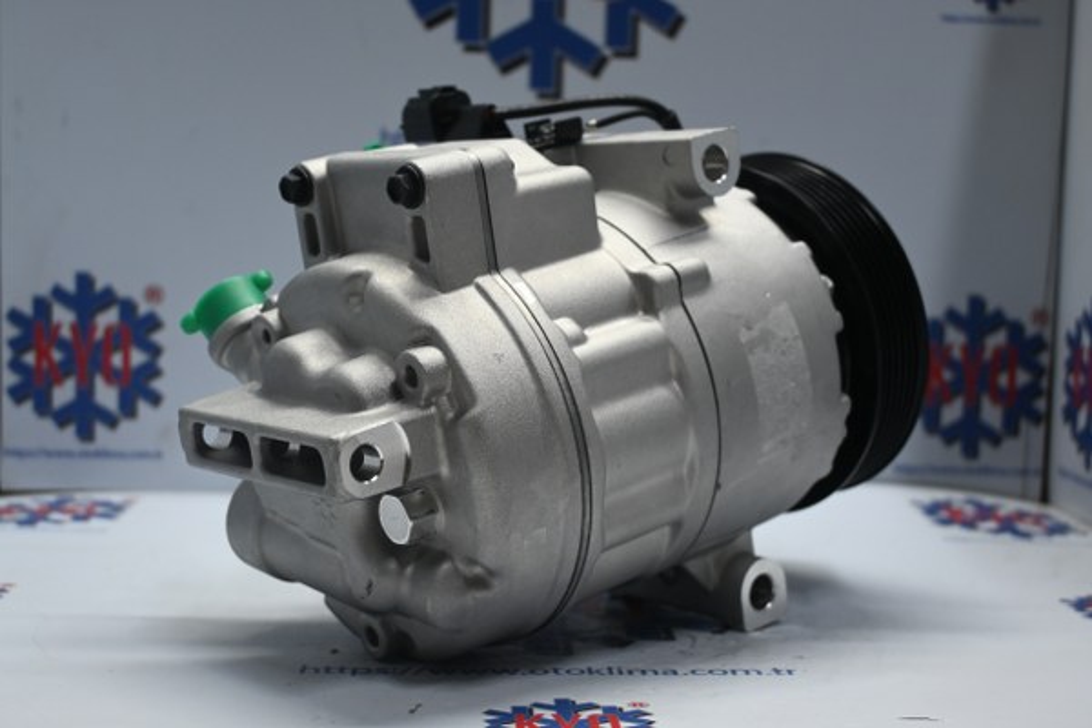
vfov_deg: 25.8
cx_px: 546
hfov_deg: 37.9
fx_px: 1592
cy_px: 364
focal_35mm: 52
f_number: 5.3
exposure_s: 1/60
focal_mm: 35
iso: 720
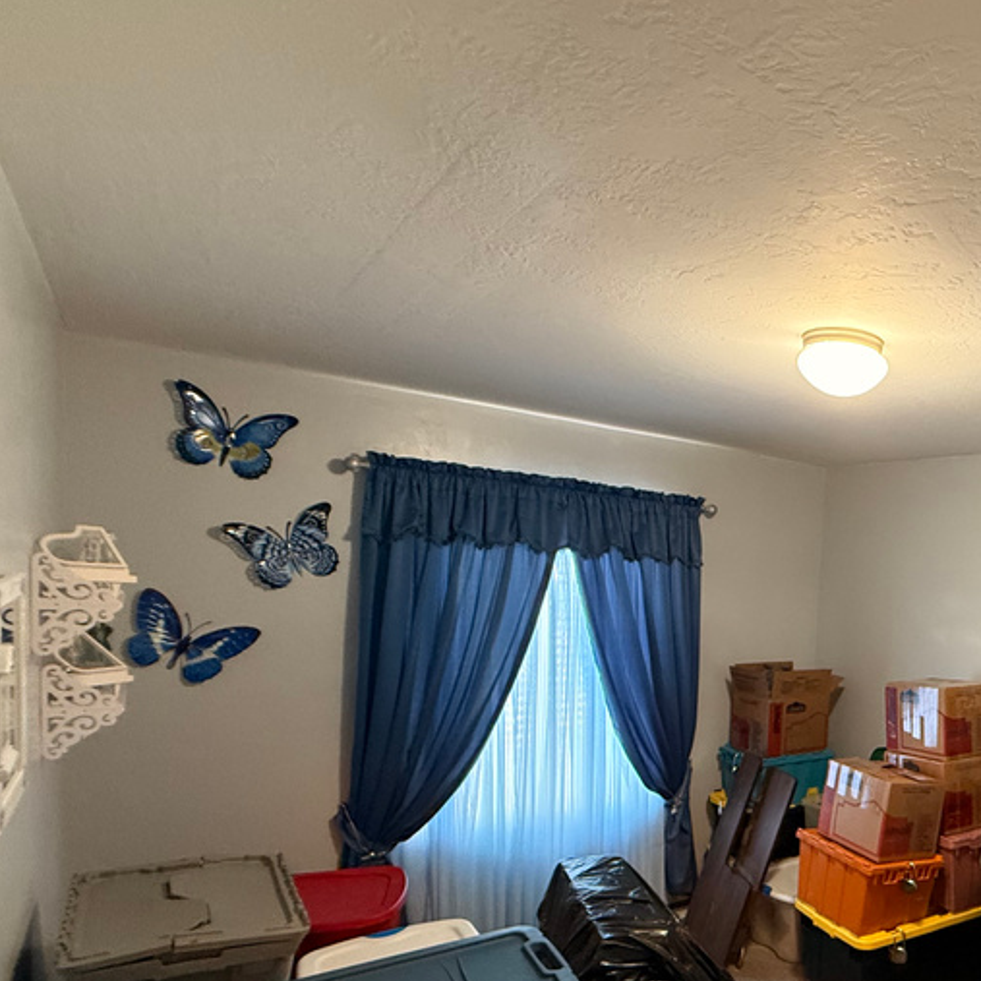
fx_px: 802
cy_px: 639
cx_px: 892
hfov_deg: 54.4
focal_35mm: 25
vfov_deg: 61.7
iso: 500
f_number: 2.2
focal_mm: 2.22
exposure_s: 1/60
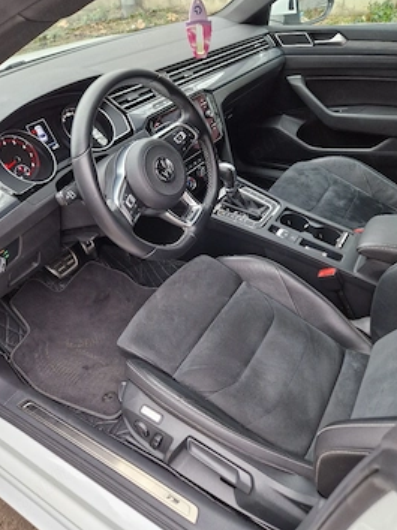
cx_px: 211
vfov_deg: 67.3
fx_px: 398
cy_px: 259
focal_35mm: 26
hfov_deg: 53.0
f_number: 1.8
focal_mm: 5.4
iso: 320
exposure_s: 1/100
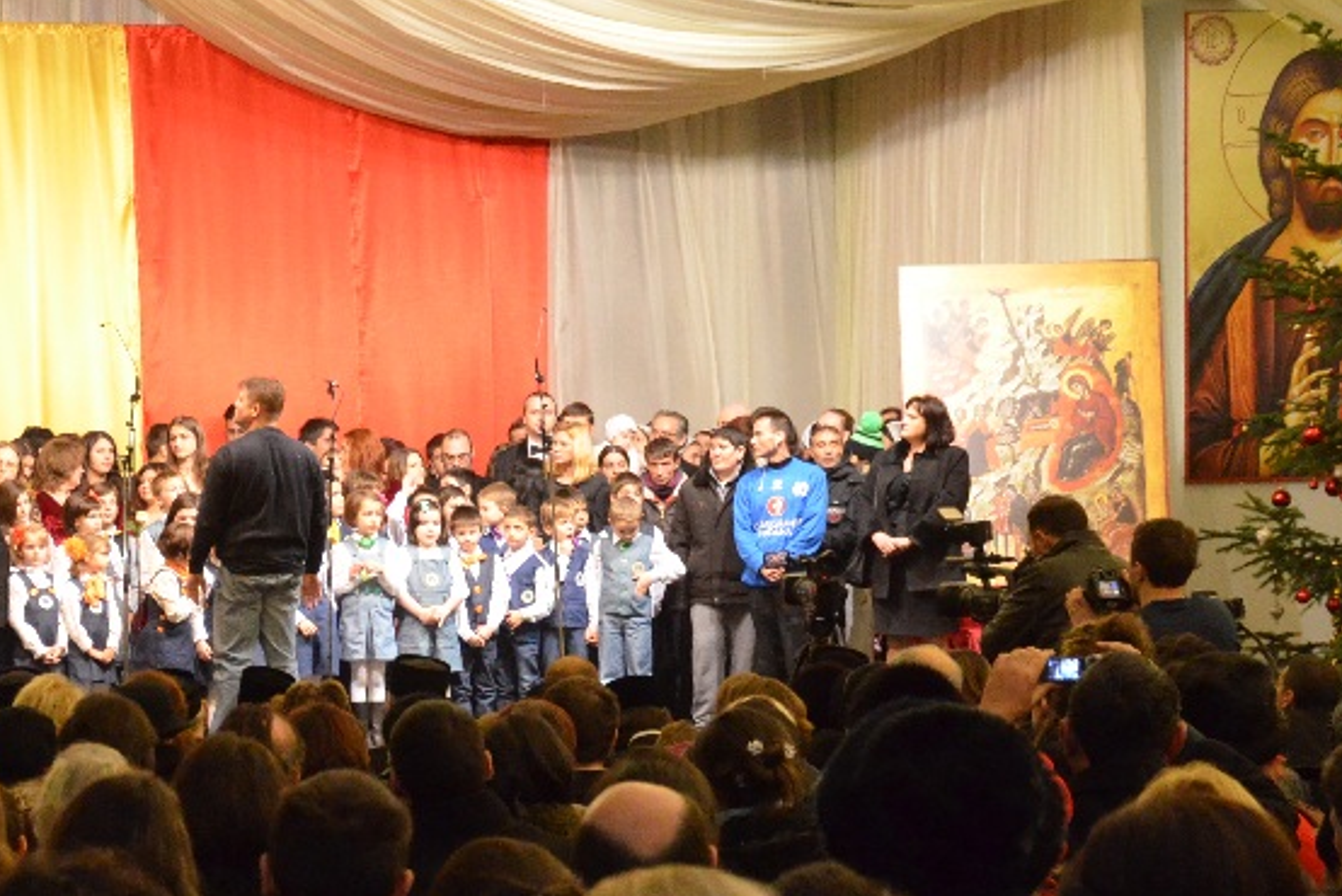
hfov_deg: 13.9
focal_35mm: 146
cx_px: 114
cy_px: 748
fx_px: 5448
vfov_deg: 9.4
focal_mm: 45
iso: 3200
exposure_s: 1/60
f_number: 4.8
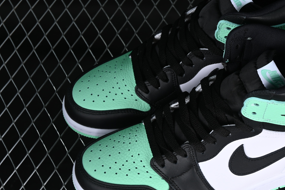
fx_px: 879
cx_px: 211
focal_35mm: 111
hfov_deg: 18.3
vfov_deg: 12.3
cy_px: 91
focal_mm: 50
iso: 160
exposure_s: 1/60
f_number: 7.1
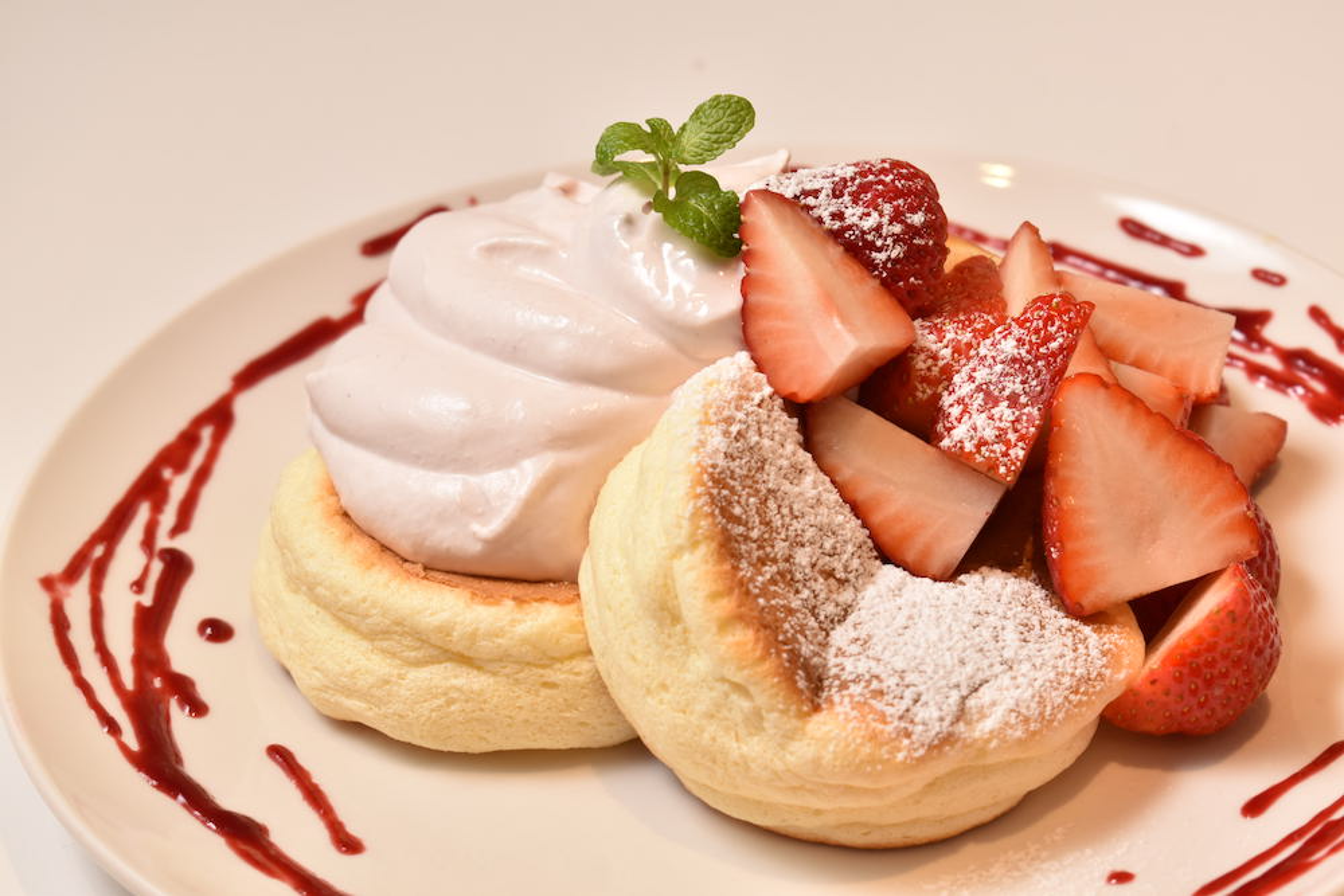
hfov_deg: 24.6
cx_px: 672
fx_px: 3080
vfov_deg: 16.6
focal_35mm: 82
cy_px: 448
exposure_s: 1/60
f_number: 7.1
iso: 160
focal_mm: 55
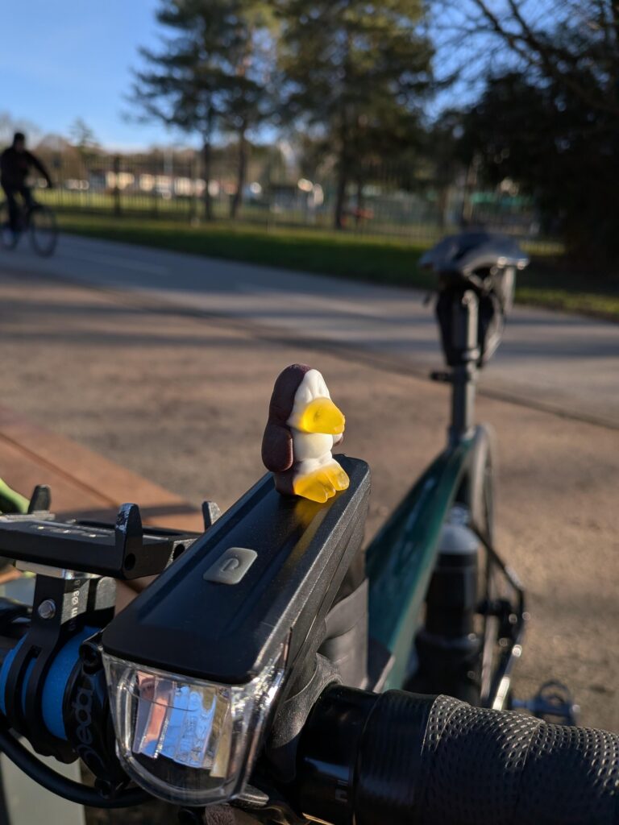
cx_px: 310
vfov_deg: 71.6
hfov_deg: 56.8
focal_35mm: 24
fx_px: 572
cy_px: 412
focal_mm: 4.53
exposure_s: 1/1325
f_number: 1.7
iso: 26
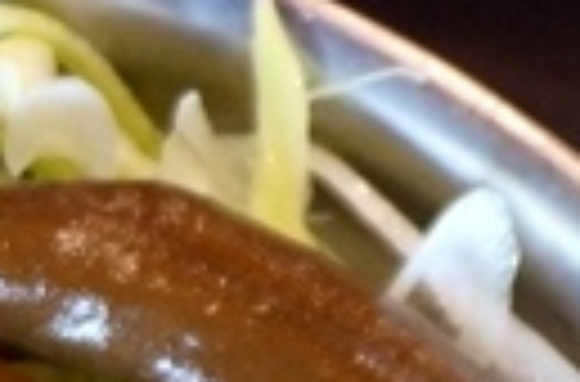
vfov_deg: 5.7
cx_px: -234
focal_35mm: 224
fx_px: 3596
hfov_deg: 9.0
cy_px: 1177
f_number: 4.5
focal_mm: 24
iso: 1250
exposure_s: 1/60
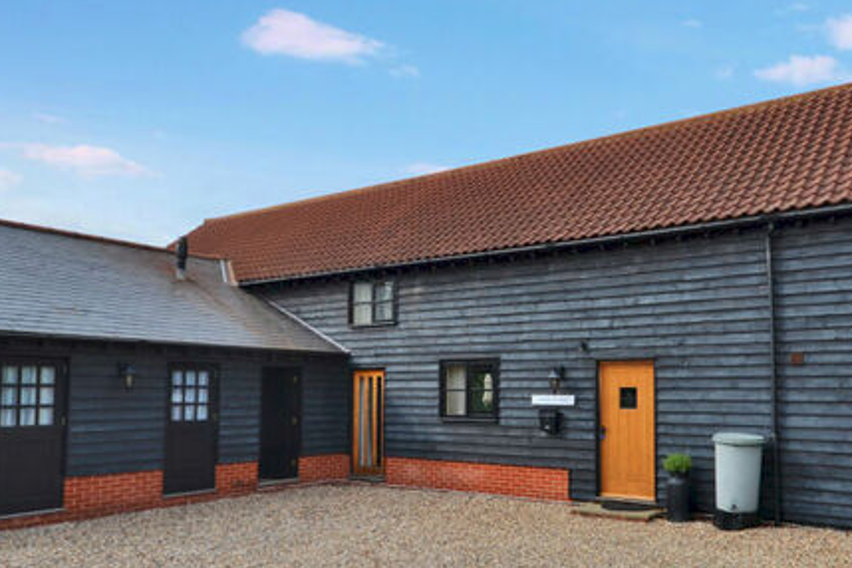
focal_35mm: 32
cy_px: 349
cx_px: 528
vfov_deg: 41.1
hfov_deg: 58.3
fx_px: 753
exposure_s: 1/200
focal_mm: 13
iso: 100
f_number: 7.1
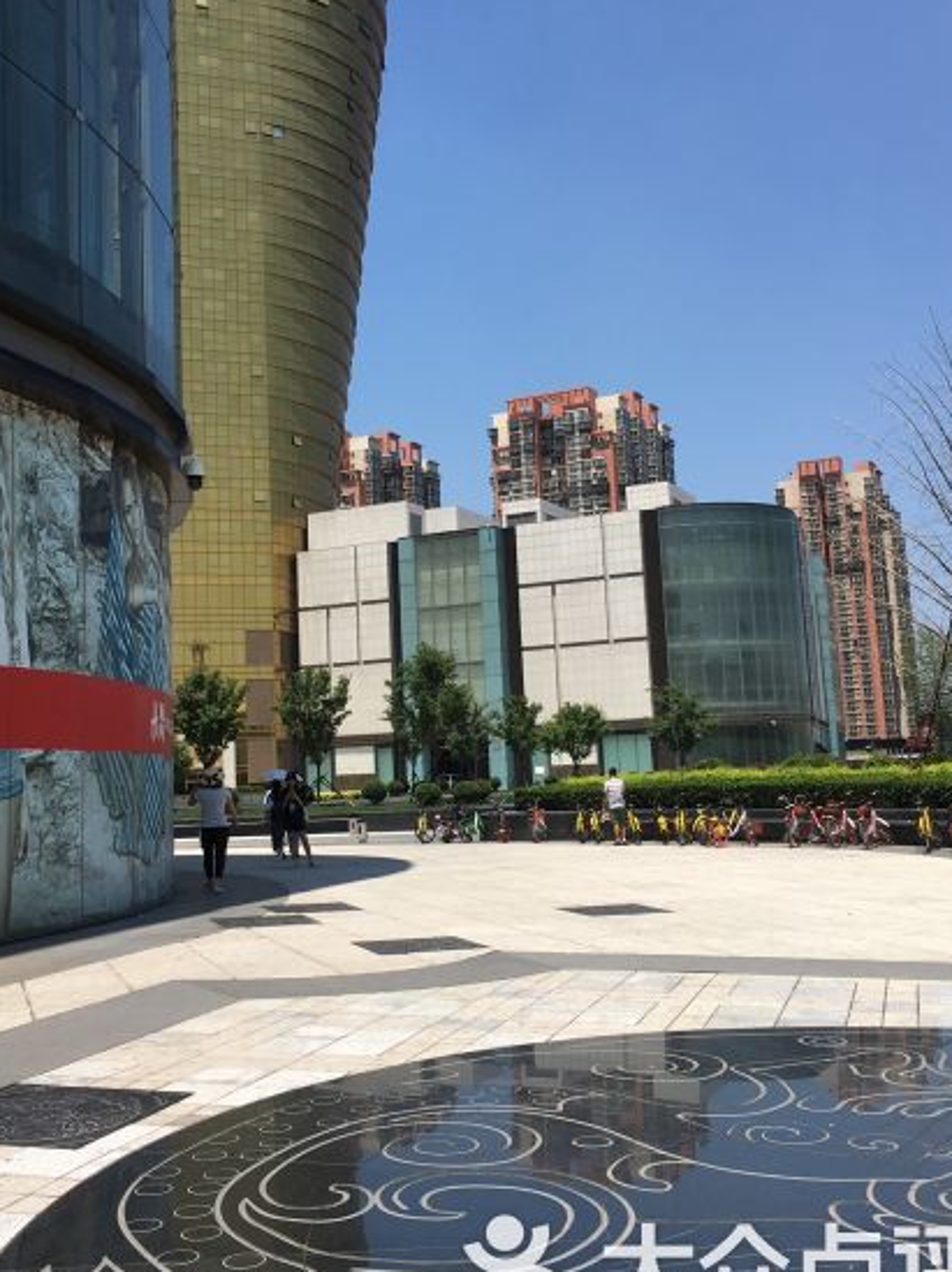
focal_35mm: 37
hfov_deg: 38.6
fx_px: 1358
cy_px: 579
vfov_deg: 50.1
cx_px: 437
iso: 25
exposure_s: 1/2024
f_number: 2.2
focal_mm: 4.15
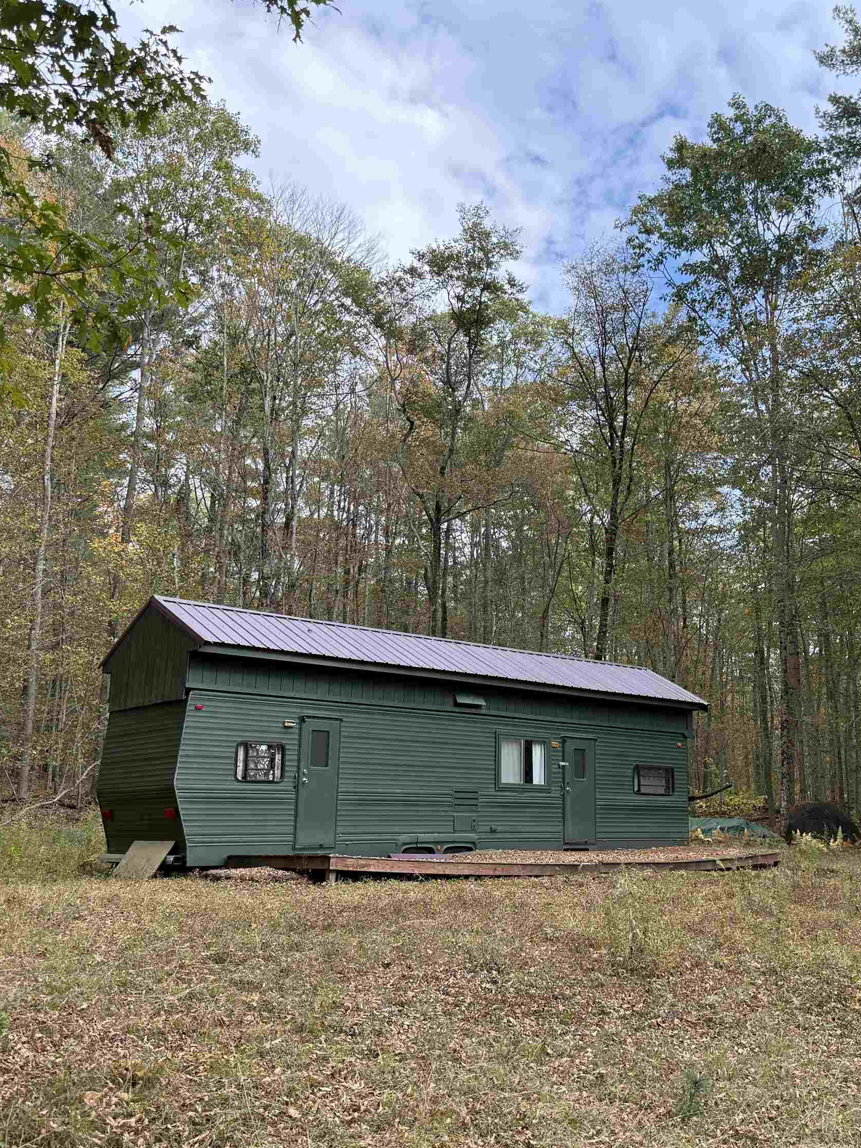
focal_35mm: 33
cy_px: 591
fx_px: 1094
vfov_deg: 55.3
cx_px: 530
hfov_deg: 42.7
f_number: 1.78
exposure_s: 1/1032
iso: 100
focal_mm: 6.76
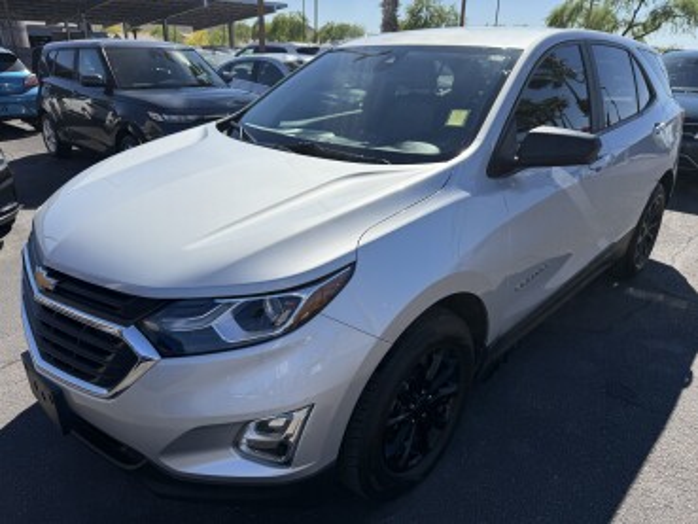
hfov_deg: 71.6
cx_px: 349
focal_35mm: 24
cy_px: 262
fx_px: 484
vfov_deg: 56.8
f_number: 1.78
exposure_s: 1/5319
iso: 100
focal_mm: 6.76
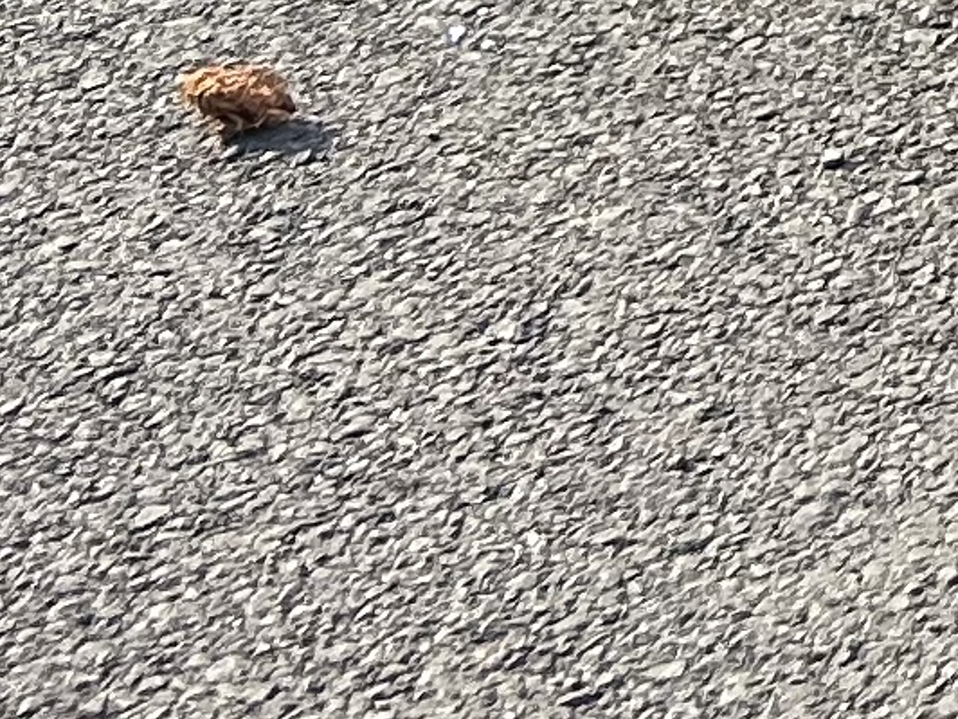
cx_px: 3187
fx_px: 5452
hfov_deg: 8.1
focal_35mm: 197
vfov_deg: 6.9
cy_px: -1312
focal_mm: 5.7
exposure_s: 1/1575
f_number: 1.5
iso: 50
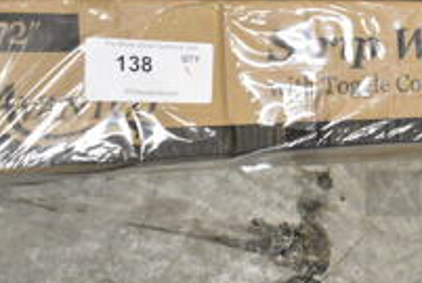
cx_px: 600
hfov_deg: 19.8
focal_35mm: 91
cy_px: 105
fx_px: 1069
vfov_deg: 15.1
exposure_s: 1/125
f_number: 6.3
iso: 6400
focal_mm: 20
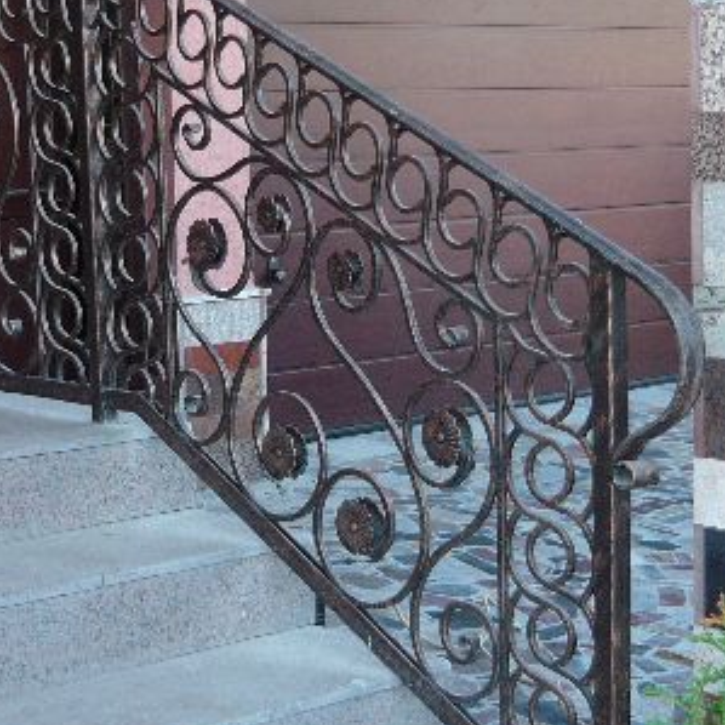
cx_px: 218
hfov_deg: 22.1
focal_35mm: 78
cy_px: 364
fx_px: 1848
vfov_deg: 22.2
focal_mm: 5.5
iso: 100
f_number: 2.8
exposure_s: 1/100
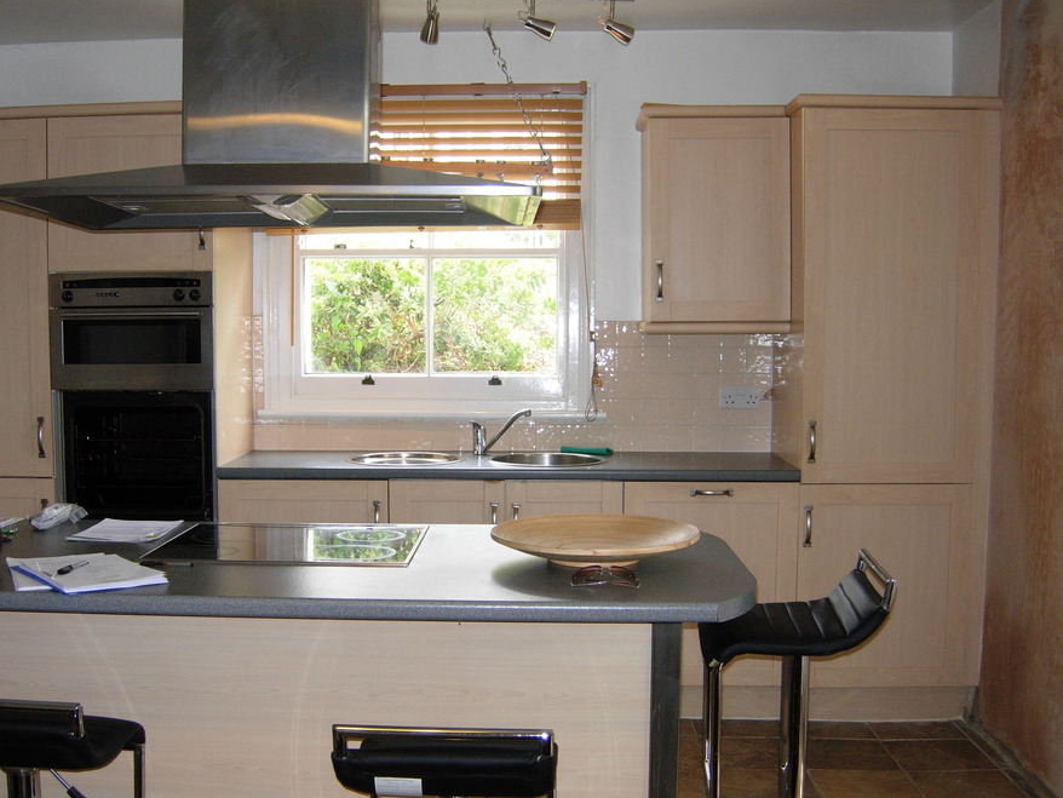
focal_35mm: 41
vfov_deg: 35.1
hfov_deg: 45.7
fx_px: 1259
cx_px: 479
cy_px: 440
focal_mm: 7.5
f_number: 2.7
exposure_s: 1/128
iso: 141
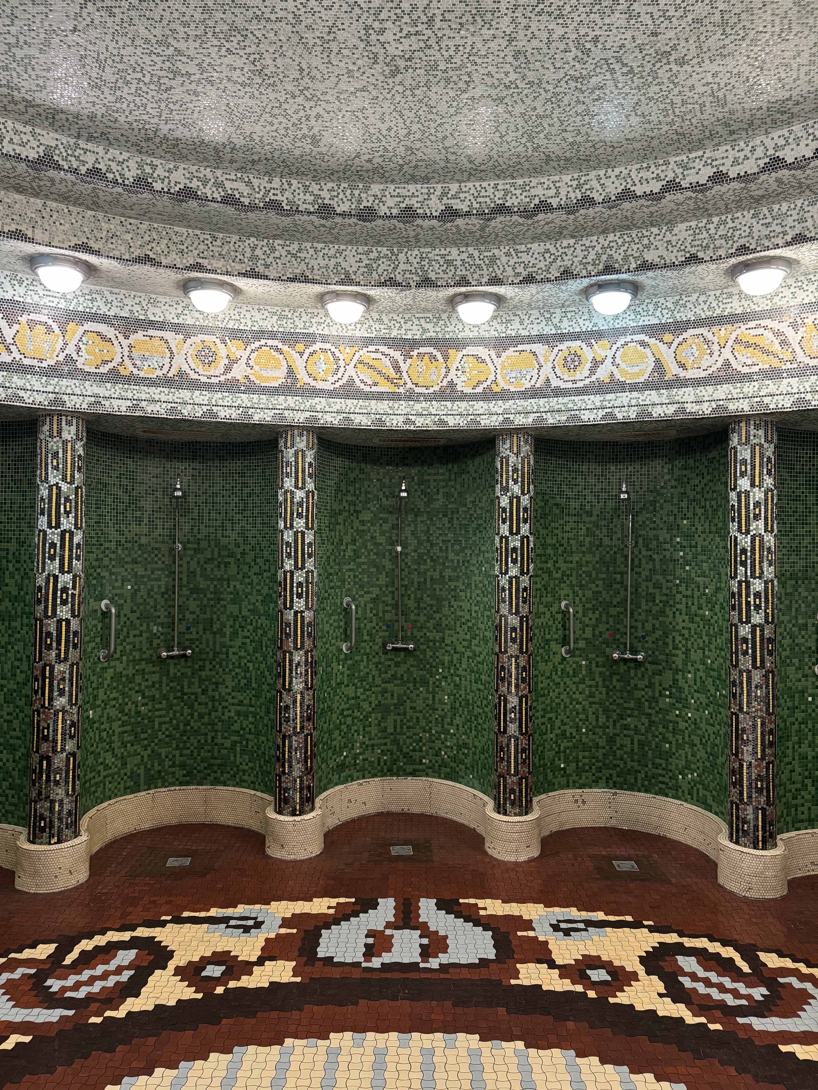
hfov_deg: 56.8
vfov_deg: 71.6
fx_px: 756
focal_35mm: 24
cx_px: 409
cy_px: 545
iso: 320
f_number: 1.78
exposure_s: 1/50
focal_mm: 6.76
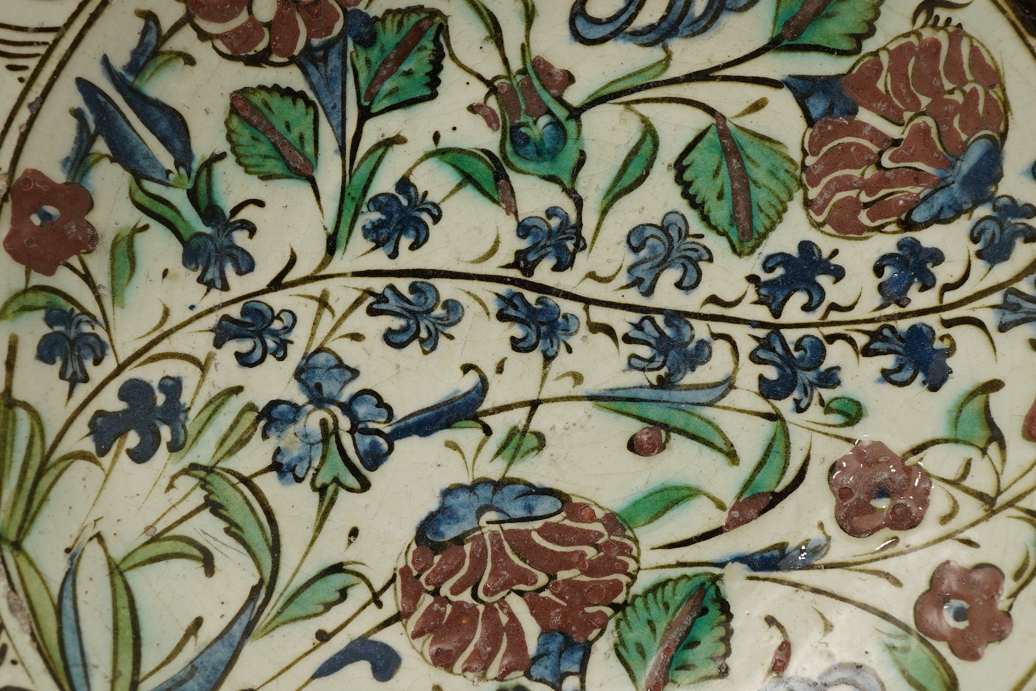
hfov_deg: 43.6
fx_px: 1295
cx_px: 518
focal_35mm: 45
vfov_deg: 29.9
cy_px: 346
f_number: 14
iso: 250
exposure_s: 1/125
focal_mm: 30
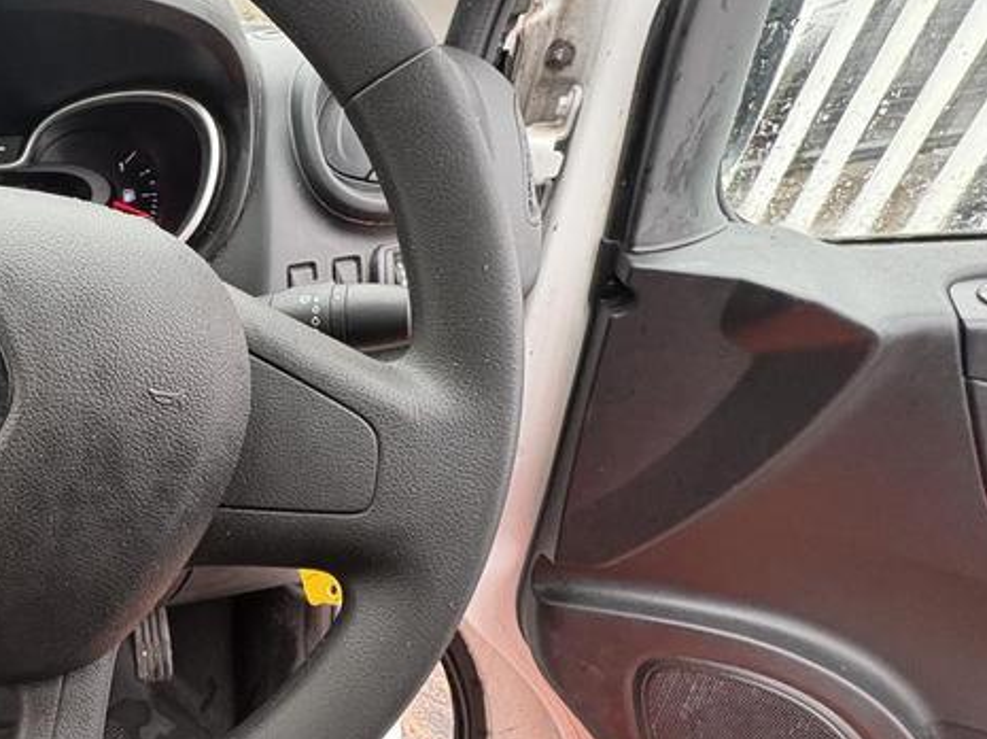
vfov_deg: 51.1
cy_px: 420
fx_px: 769
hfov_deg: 54.7
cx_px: 57
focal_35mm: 27
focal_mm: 2.22
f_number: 2.2
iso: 320
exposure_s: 1/60
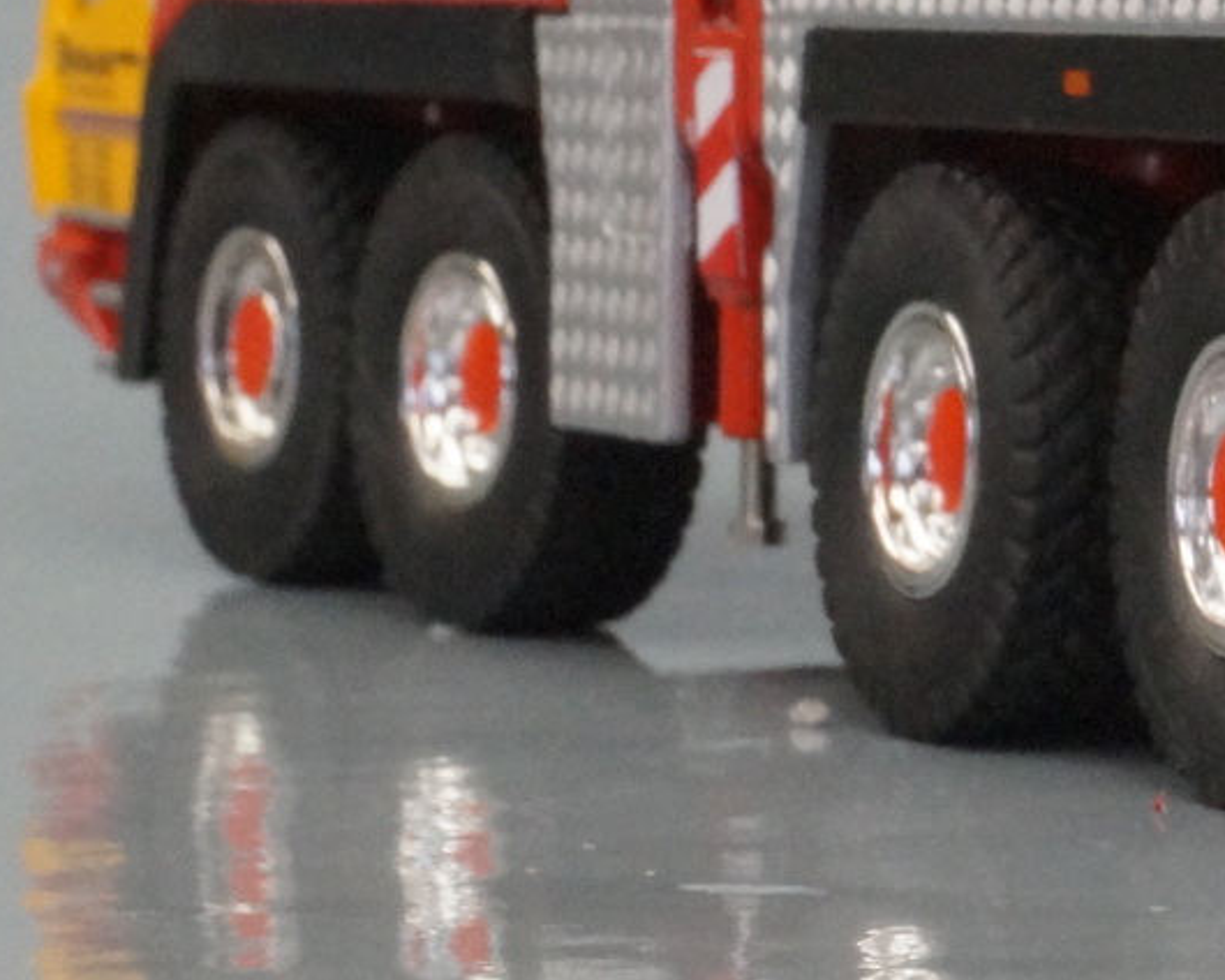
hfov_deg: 9.9
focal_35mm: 186
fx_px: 6735
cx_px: 2170
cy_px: -126
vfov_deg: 8.3
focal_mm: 35
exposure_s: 1/15
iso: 3200
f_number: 22
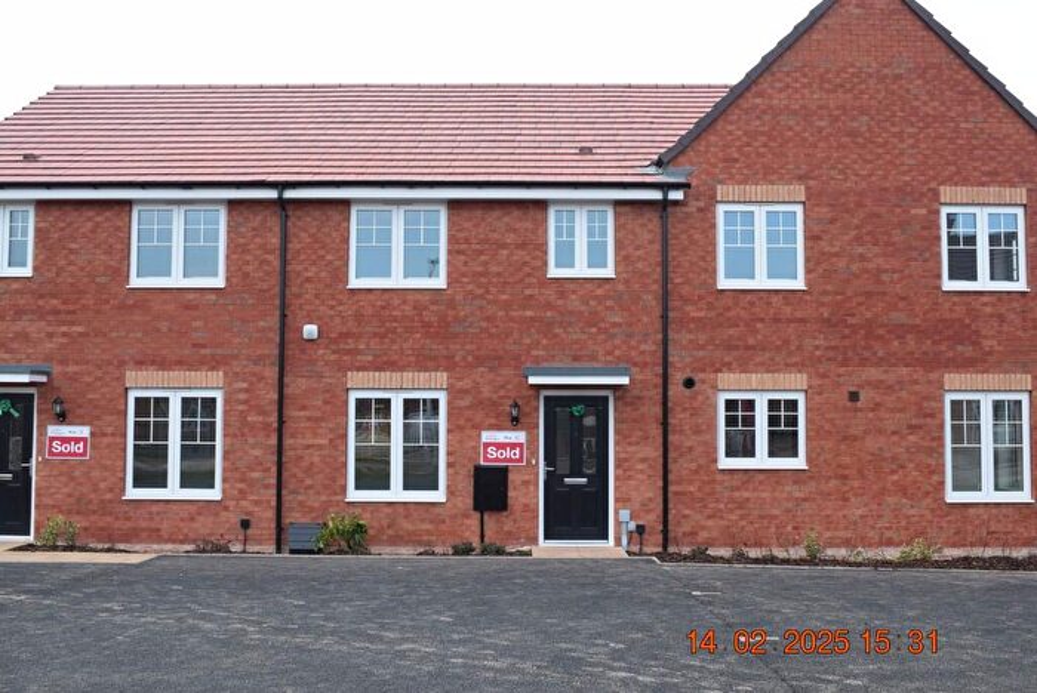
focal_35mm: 38
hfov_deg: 51.2
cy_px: 346
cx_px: 518
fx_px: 1081
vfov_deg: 35.6
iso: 400
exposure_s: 1/250
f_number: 8
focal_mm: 25
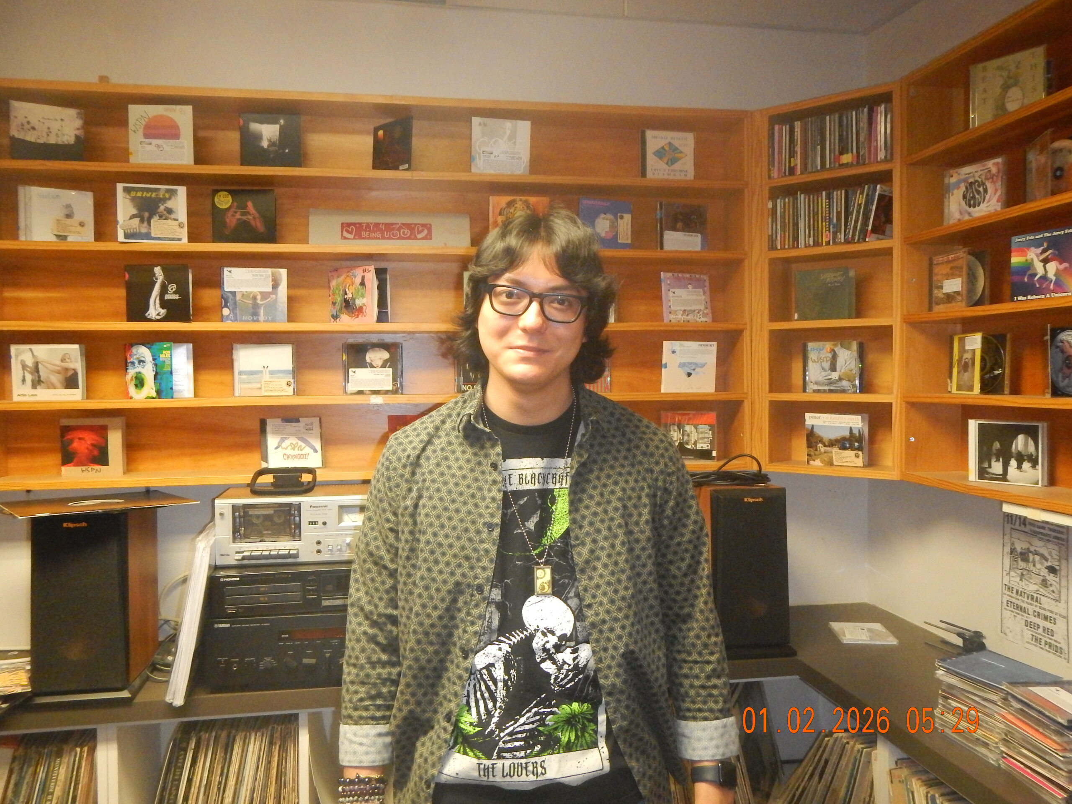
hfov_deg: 63.4
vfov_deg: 49.7
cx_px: 536
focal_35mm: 28
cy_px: 402
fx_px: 867
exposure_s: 1/15
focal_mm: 5
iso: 800
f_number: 3.9
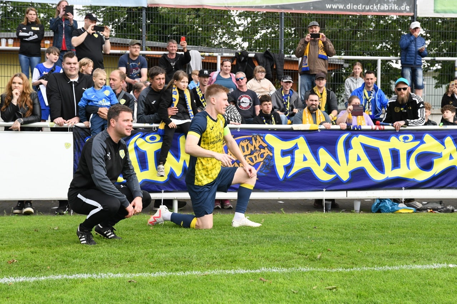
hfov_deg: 36.3
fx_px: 698
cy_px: 152
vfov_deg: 24.6
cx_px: 228
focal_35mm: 55
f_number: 5.6
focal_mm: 55
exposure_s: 1/1600
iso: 2000
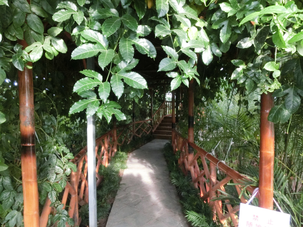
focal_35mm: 24
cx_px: 152
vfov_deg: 56.8
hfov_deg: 71.6
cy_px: 114
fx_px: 210
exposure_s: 1/60
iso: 640
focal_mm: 4.24
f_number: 3
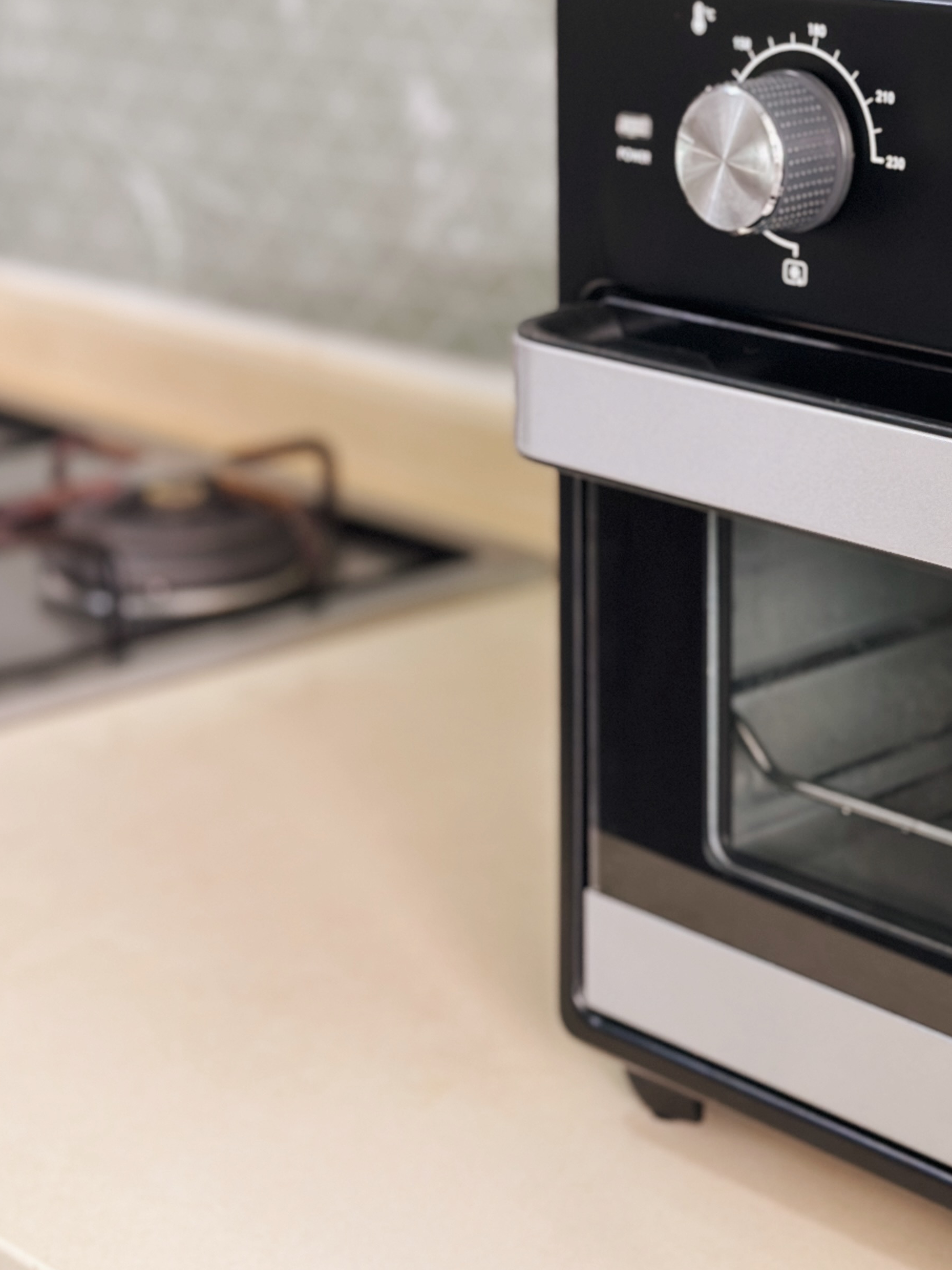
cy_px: 339
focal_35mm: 80
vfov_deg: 24.2
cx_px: 779
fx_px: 2934
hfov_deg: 18.2
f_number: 1.78
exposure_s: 1/100
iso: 160
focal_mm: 6.86
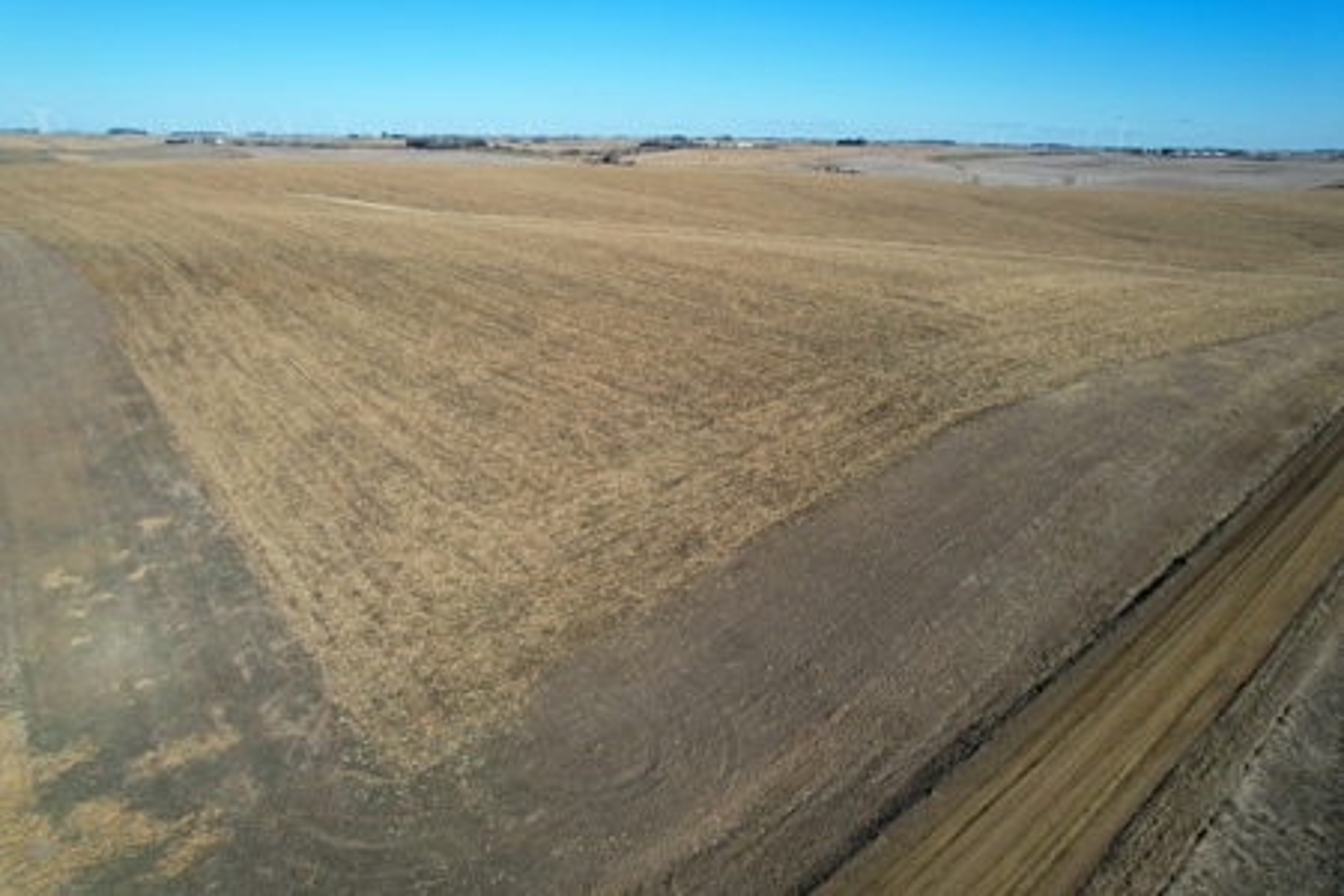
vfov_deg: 57.2
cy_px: 448
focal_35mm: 22
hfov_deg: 78.6
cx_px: 672
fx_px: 821
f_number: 2.8
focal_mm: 8.38
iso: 100
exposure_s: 1/2000
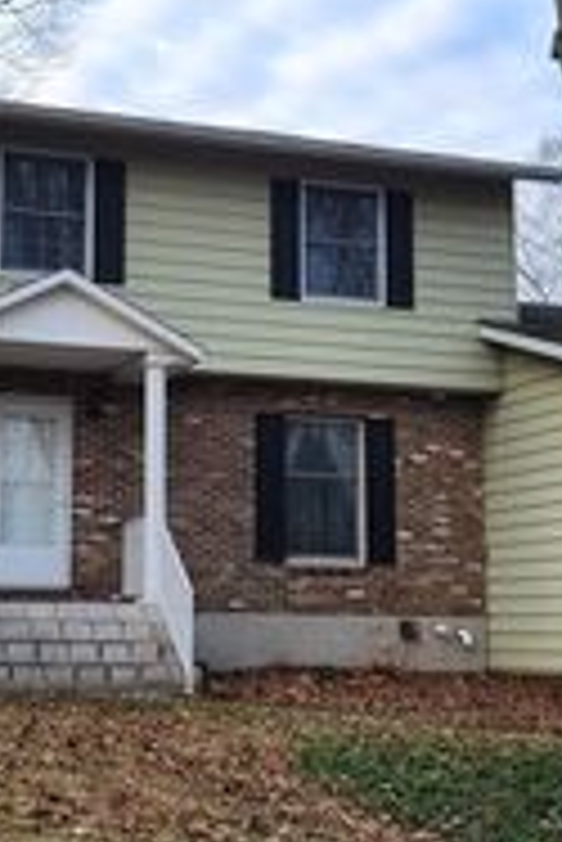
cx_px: 166
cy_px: 394
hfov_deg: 21.2
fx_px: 1496
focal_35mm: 64
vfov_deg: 31.4
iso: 20
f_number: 1.8
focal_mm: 5.4
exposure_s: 1/180
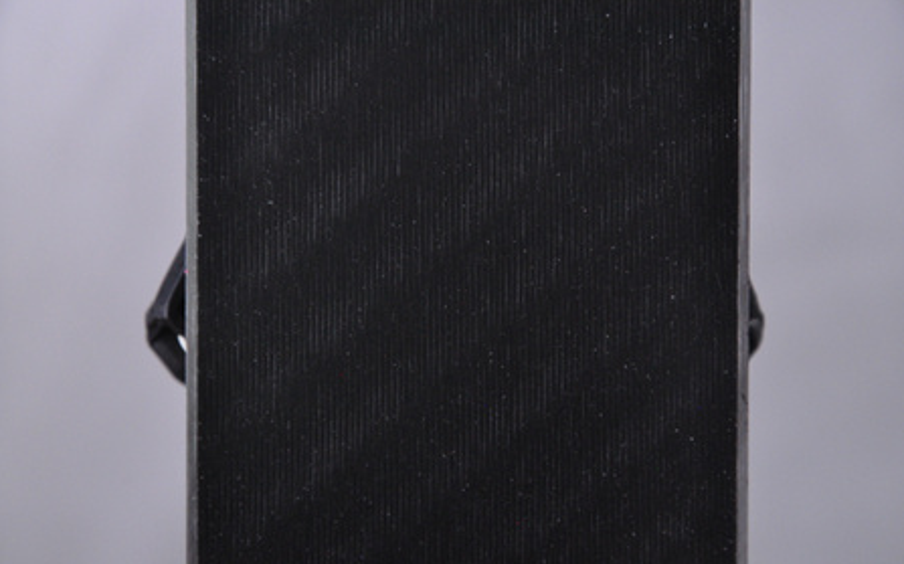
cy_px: 300
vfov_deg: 8.1
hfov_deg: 13.0
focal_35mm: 162
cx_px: 451
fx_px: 3978
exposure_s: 1/125
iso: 3200
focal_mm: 105
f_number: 9.5
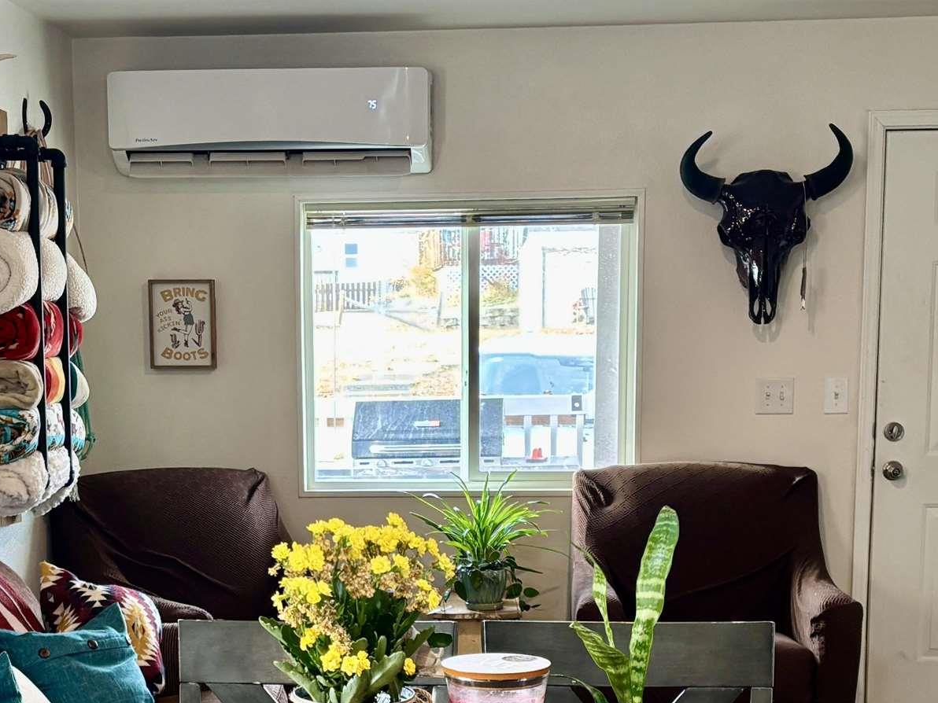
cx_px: 353
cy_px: 616
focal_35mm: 67
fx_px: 1816
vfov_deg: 21.5
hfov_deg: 28.9
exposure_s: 1/60
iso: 125
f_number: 1.6
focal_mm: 5.96
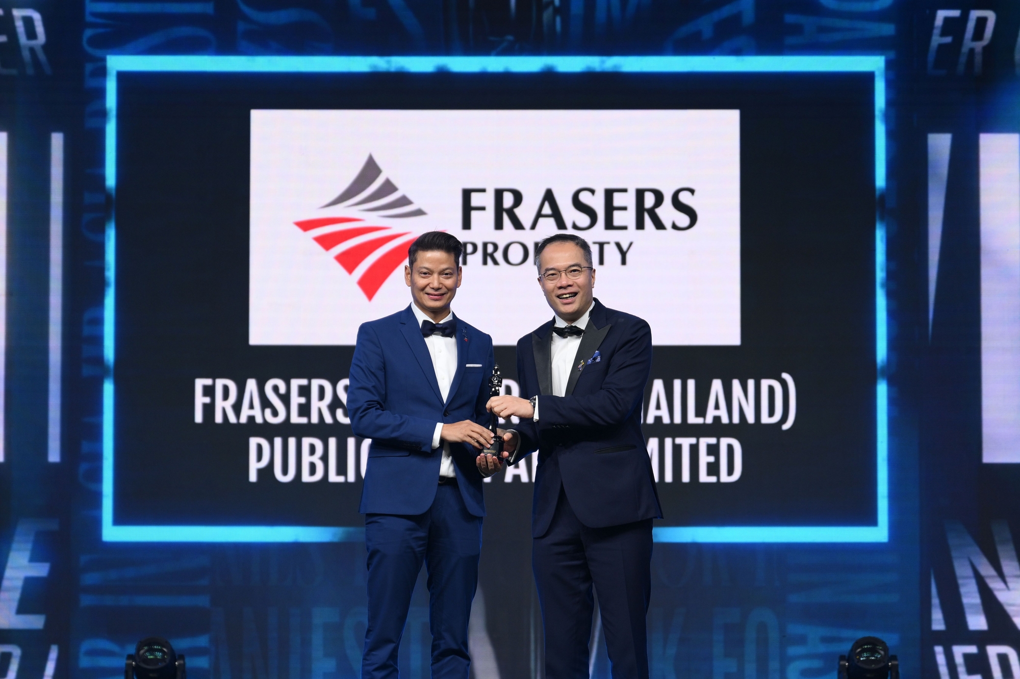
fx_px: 2974
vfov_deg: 13.0
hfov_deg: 19.5
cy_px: 340
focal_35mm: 105
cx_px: 510
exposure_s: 1/200
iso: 320
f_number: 2.8
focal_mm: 70
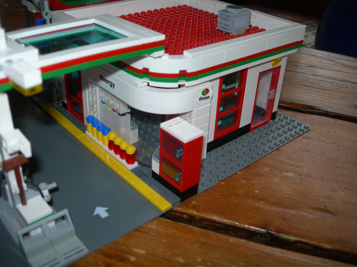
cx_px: 178
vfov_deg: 37.7
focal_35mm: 38
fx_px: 392
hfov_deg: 49.0
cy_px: 134
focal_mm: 7.8
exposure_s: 1/60.1
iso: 50
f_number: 2.8
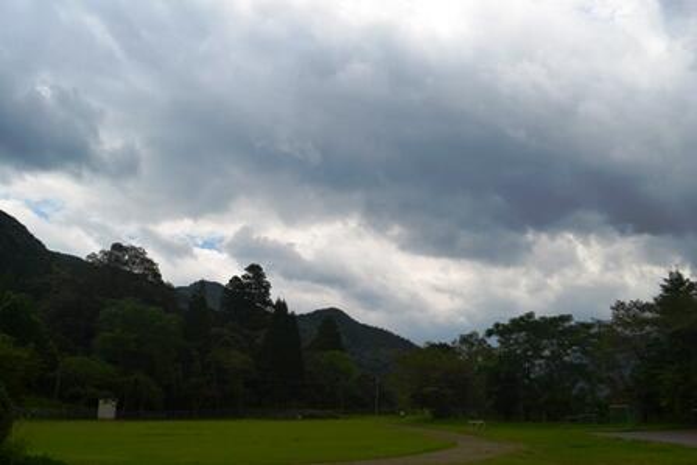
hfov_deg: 67.4
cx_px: 348
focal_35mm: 27
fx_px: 523
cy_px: 232
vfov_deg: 48.0
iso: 100
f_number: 8
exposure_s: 1/320
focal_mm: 18
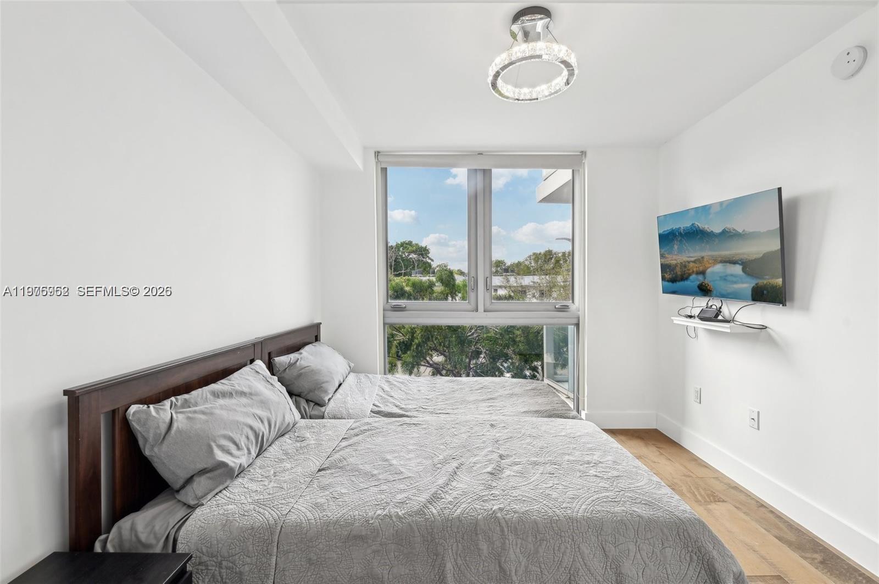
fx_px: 366
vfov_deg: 77.2
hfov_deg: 100.5
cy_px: 292
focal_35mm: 15
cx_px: 440
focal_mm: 15
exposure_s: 1/50
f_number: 8
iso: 100
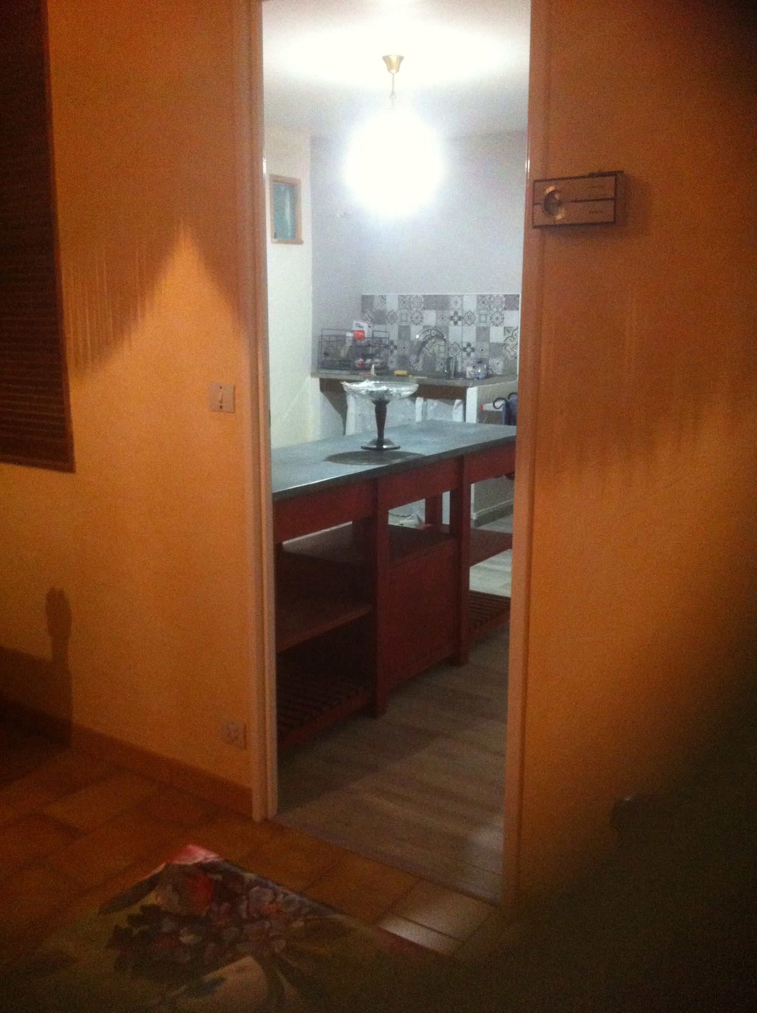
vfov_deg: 52.7
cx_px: 378
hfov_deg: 40.6
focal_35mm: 35
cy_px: 506
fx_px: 1023
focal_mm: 3.85
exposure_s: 1/15
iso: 640
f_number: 2.8
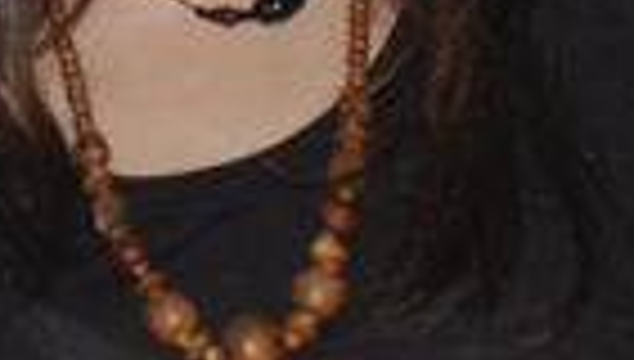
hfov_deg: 11.4
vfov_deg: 6.6
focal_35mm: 185
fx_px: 3117
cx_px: -67
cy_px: -108
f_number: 4
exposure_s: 1/60
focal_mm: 26
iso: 200
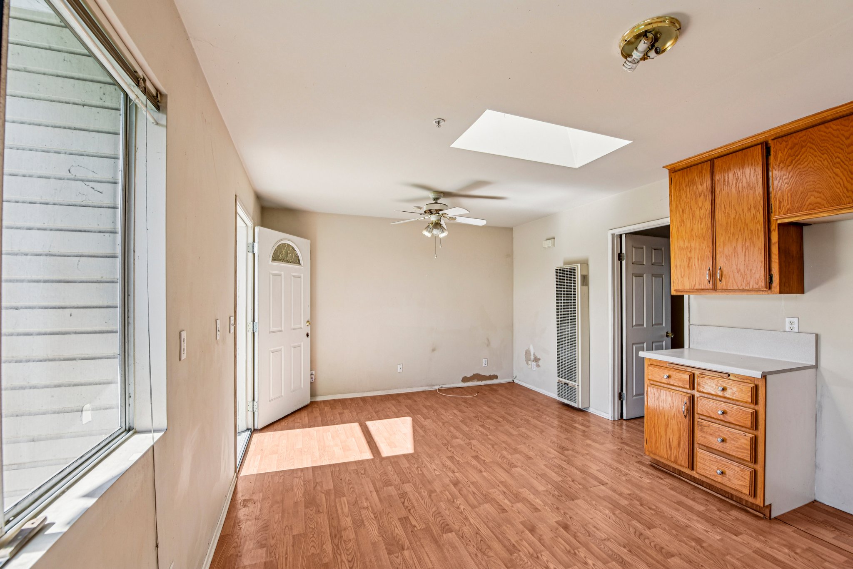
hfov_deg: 104.3
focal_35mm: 14
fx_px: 332
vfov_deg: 81.2
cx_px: 426
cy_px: 284
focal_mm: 14
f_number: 8
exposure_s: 1/160
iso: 400
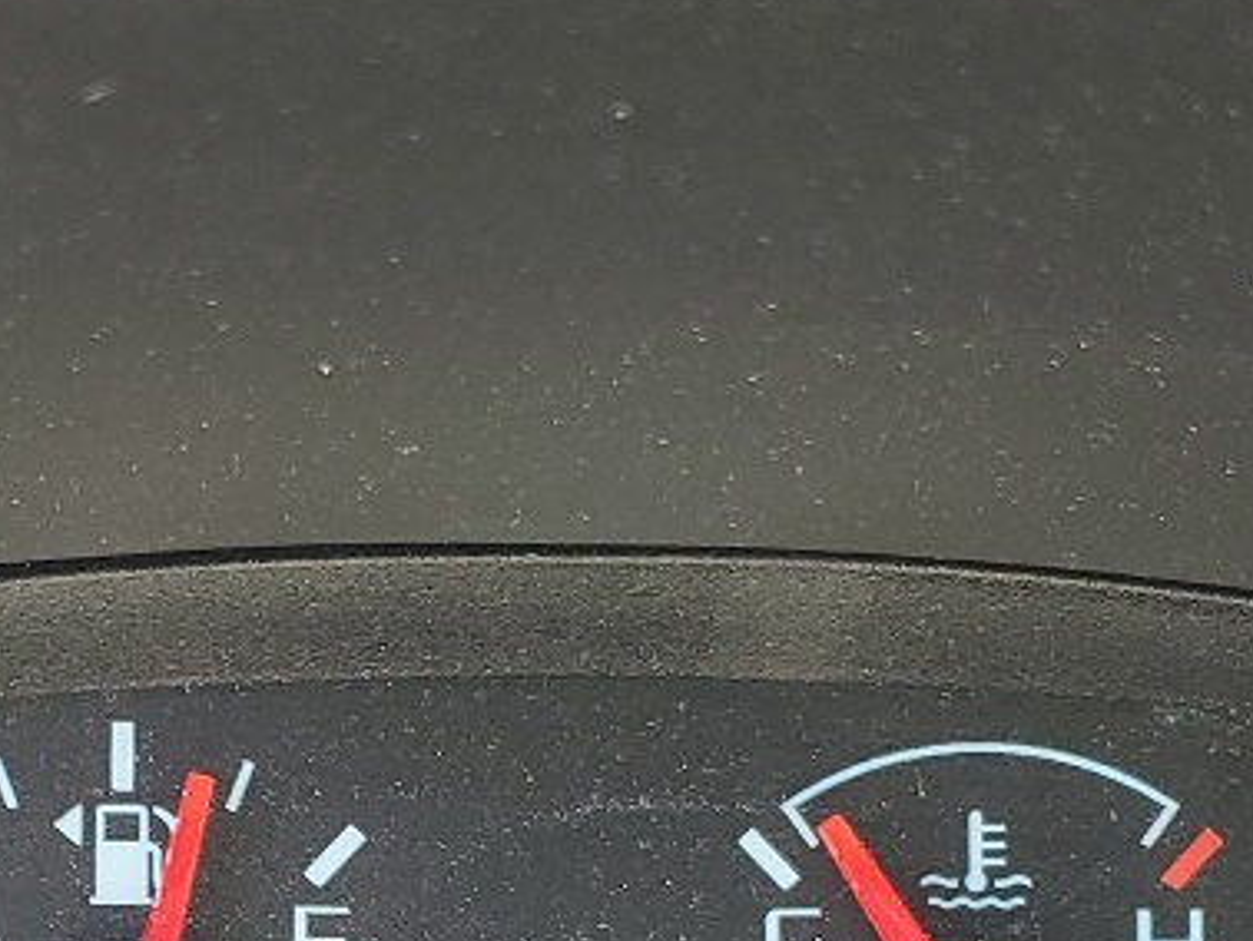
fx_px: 3984
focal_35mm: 110
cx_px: 275
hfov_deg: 17.7
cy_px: 1037
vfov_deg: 13.2
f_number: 1.5
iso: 50
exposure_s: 1/127
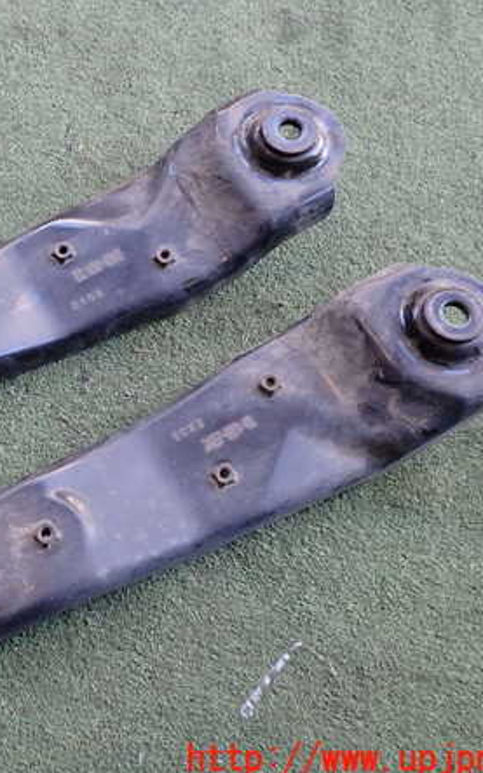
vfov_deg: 46.2
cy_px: 390
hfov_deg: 28.8
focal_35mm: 43
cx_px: 58
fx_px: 907
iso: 200
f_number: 2.3
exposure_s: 1/100
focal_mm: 5.4
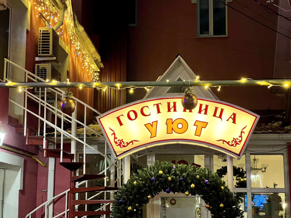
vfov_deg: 19.1
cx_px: 146
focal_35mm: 77
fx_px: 647
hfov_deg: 25.3
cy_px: 109
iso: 800
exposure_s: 1/25
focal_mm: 9
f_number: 2.8
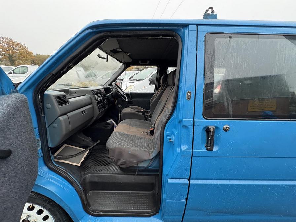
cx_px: 148
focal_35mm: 14
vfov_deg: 85.7
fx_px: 120
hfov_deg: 102.1
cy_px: 111
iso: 200
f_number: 2.2
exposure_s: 1/99
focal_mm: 2.22
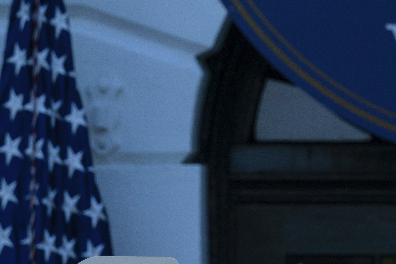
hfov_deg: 1.6
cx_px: 503
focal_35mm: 1322
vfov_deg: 1.0
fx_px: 14541
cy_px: 258
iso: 500
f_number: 8
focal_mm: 419
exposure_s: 1/800
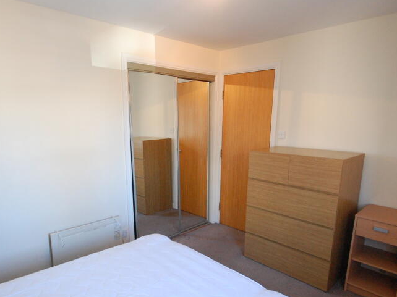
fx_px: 264
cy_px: 173
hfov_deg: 73.9
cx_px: 189
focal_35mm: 23
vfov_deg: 58.5
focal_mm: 10
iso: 1600
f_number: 4.5
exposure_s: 1/80
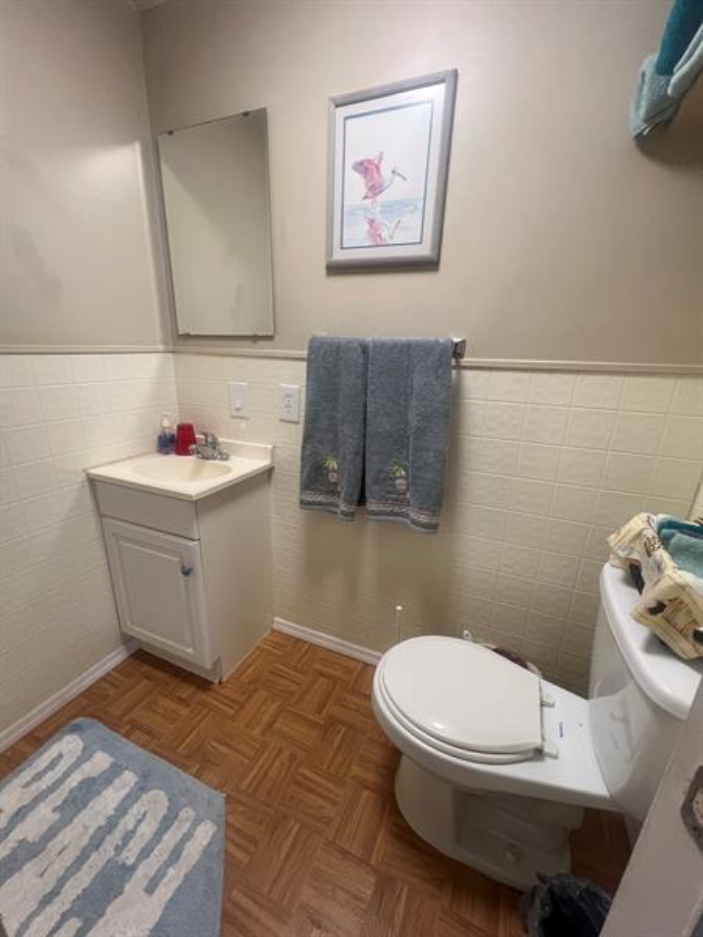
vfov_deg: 106.2
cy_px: 468
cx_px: 352
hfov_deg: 89.9
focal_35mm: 13
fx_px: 352
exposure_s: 1/120
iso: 200
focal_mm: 1.57
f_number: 1.8
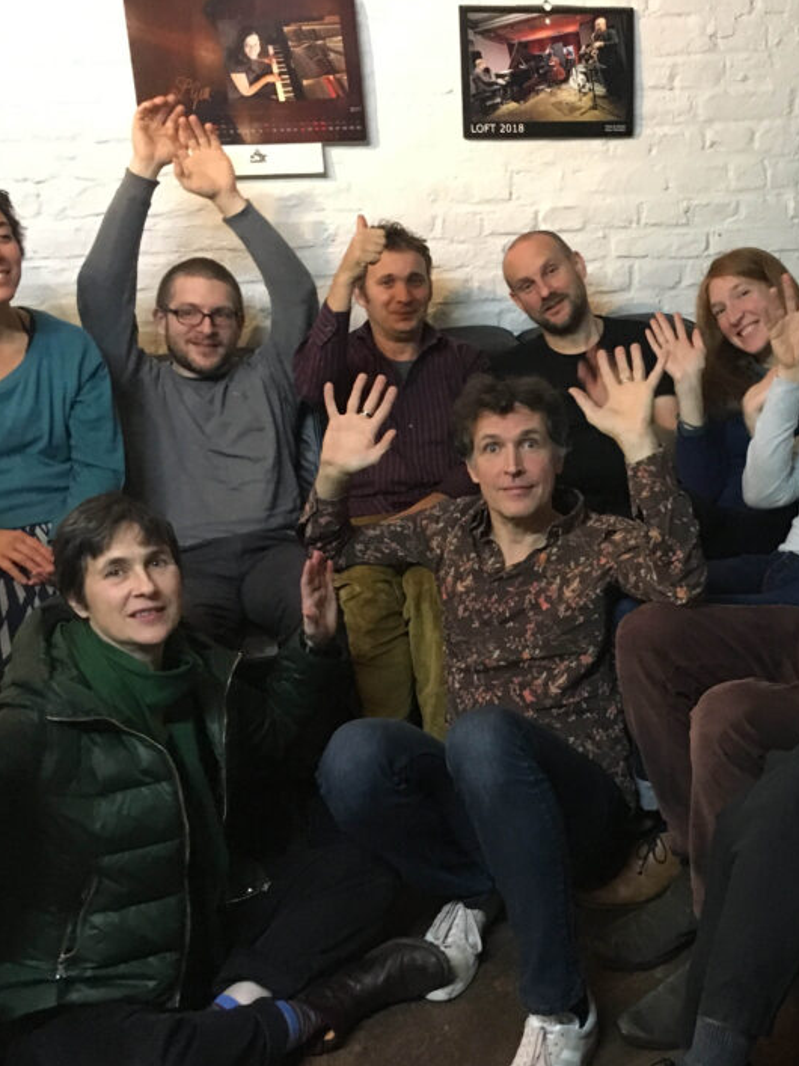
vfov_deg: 44.8
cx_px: 624
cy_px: 514
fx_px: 1293
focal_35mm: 42
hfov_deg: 33.5
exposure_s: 1/17
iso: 320
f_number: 2.2
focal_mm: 4.15
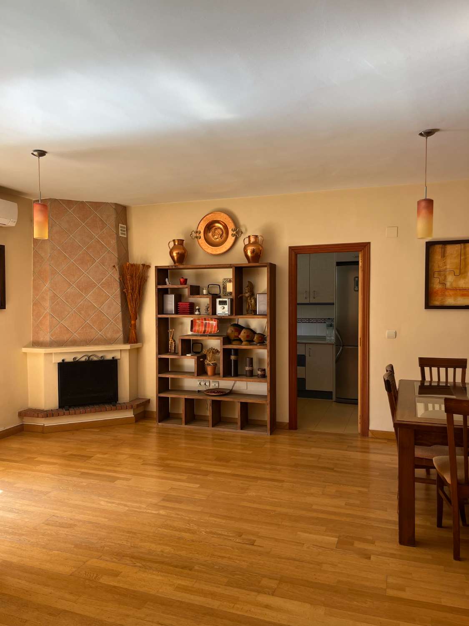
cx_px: 234
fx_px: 470
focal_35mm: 26
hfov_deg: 53.1
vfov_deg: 67.3
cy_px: 313
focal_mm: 5.1
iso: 40
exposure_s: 1/122
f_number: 1.6
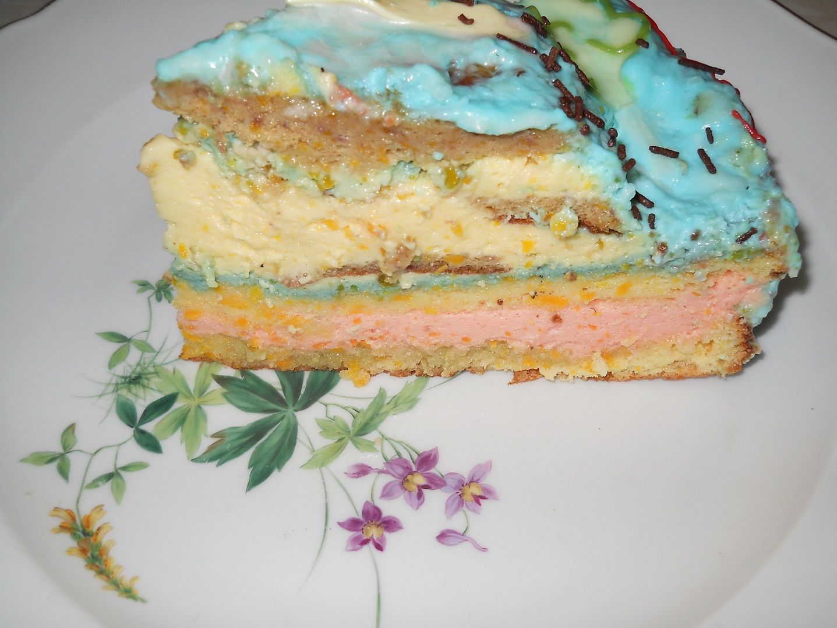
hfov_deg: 45.8
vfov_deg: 35.1
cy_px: 314
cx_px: 418
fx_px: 991
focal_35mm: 41
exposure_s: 1/30
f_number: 5.5
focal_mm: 6.72
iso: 80
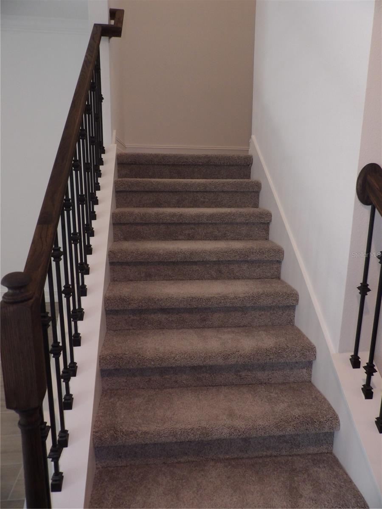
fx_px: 353
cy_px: 254
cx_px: 191
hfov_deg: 56.8
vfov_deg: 71.6
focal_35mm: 24
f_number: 2.8
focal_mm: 4.3
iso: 200
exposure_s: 1/33
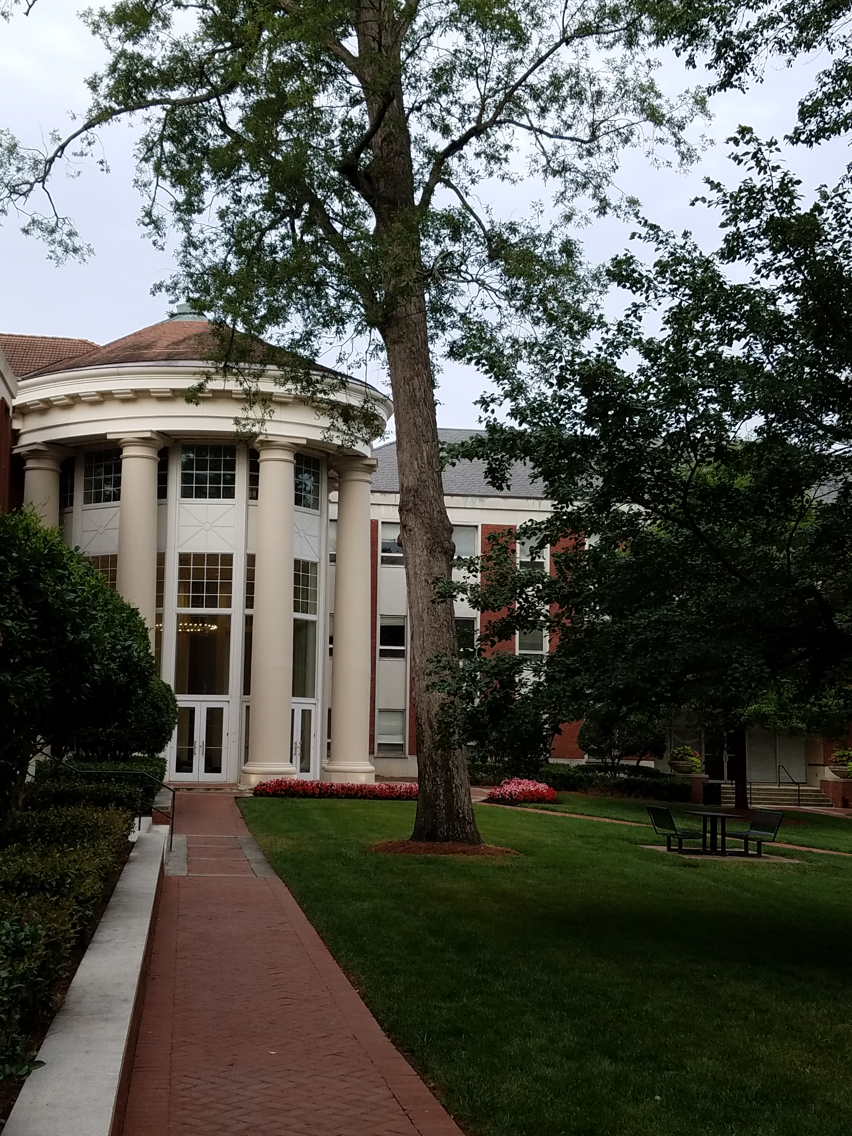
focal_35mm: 26
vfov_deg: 67.3
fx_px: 853
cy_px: 568
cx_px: 426
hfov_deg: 53.1
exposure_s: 1/596
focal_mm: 4.2
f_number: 1.7
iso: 50
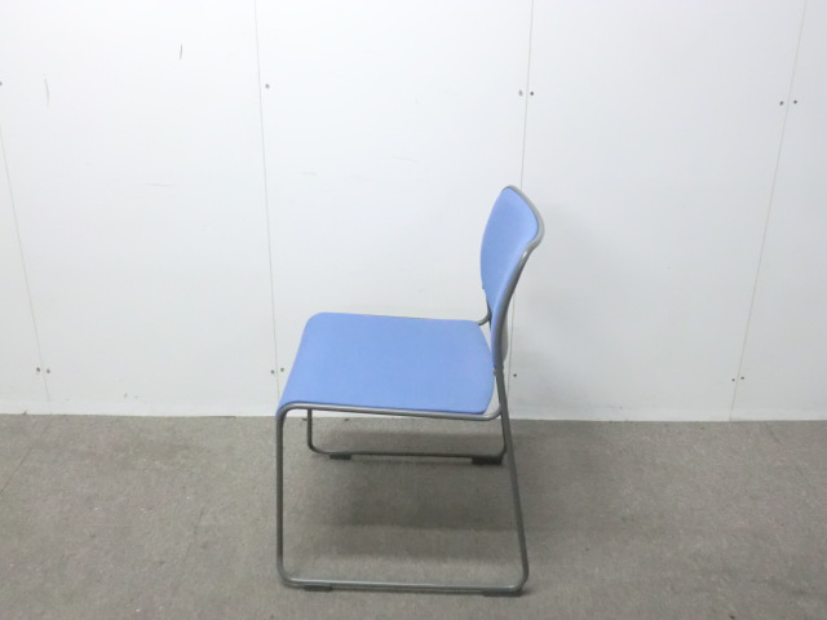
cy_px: 310
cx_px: 414
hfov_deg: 49.0
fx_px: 908
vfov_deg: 37.7
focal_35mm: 38
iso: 800
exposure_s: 1/40
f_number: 3.9
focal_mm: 6.9
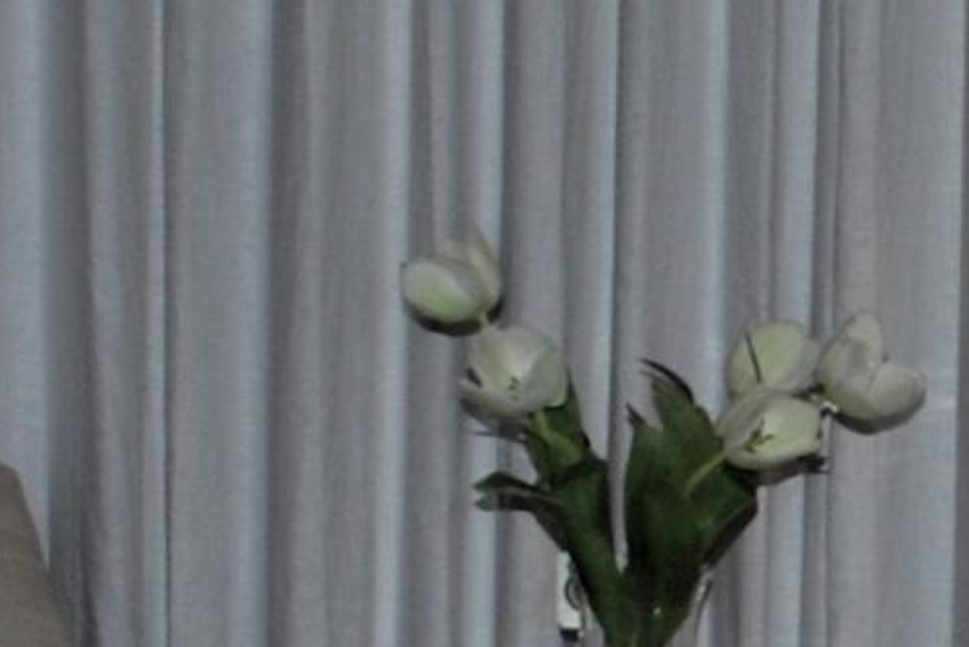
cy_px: 451
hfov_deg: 8.5
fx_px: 6383
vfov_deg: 5.8
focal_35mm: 237
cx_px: 1487
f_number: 4
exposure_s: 1/60
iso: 200
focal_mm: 26
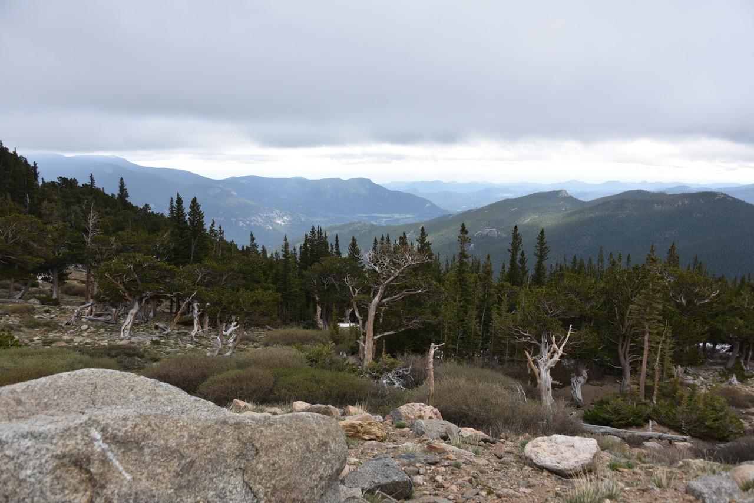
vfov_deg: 46.4
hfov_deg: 65.5
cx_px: 377
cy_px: 252
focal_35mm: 28
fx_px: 587
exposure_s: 1/200
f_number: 7.1
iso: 100
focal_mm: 28
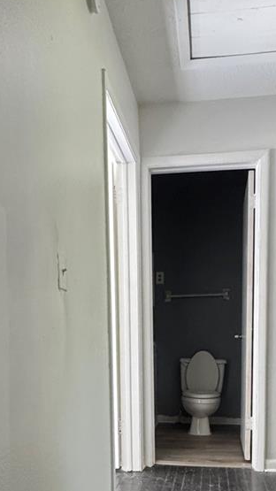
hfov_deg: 35.6
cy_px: 391
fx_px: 430
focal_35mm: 33
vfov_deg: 55.4
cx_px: 153
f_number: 2.2
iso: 400
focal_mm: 2.22
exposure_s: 1/60
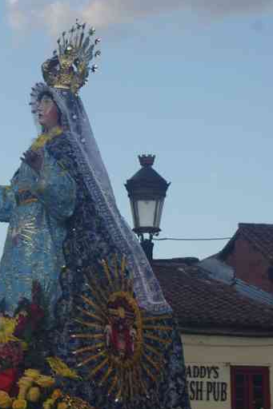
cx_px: 16
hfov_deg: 8.5
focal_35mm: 161
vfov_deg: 12.8
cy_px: 205
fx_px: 1832
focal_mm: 55
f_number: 9
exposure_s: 1/100
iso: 400
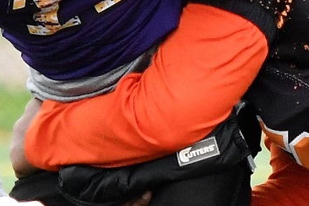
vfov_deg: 2.0
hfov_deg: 3.0
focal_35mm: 696
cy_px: -9
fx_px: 5974
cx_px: 237
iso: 2200
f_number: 2.8
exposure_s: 1/1000
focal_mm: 140
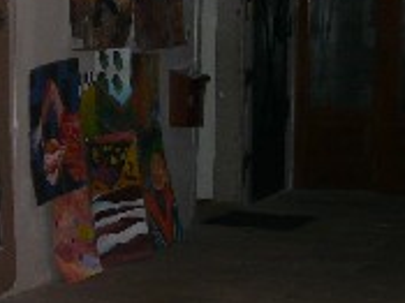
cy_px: 215
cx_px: -447
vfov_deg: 9.3
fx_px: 1871
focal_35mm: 160
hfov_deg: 11.0
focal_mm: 7.5
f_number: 2.8
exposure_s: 1/30
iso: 100
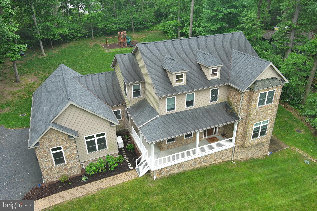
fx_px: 255
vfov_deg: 45.0
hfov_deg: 63.7
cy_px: 106
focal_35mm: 29
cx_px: 158
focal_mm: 10.57
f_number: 2.8
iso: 100
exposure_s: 1/129
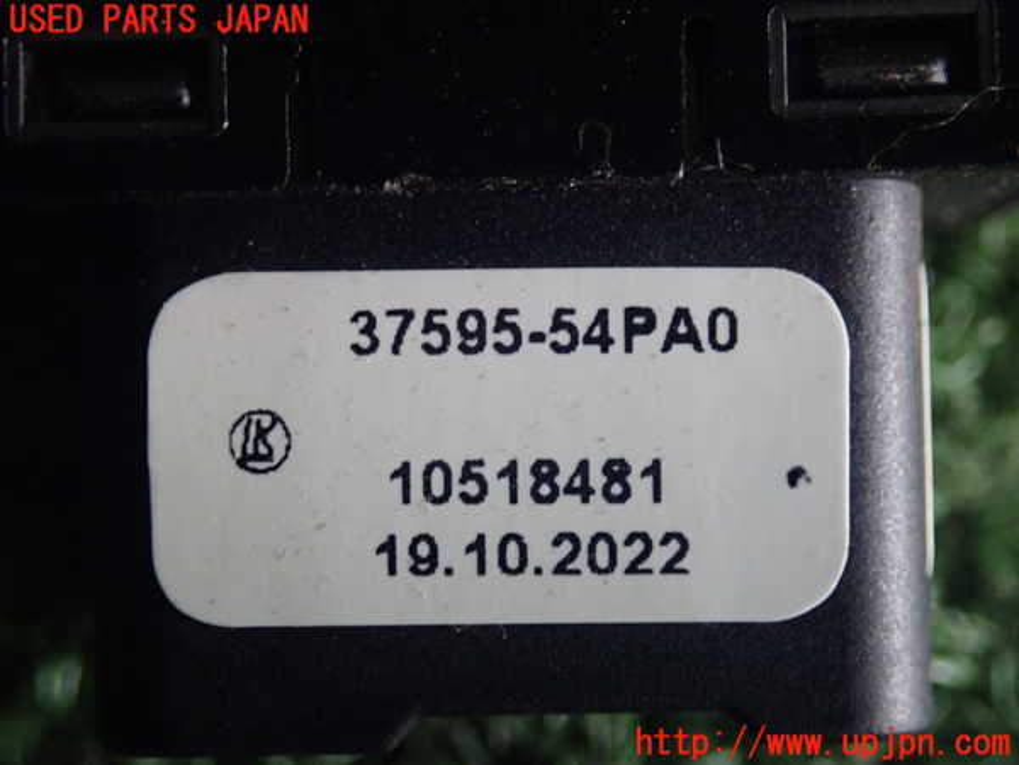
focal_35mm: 61
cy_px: 382
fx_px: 1796
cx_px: 510
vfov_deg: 24.0
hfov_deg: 31.7
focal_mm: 11.01
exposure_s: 1/80
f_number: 3.6
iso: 800
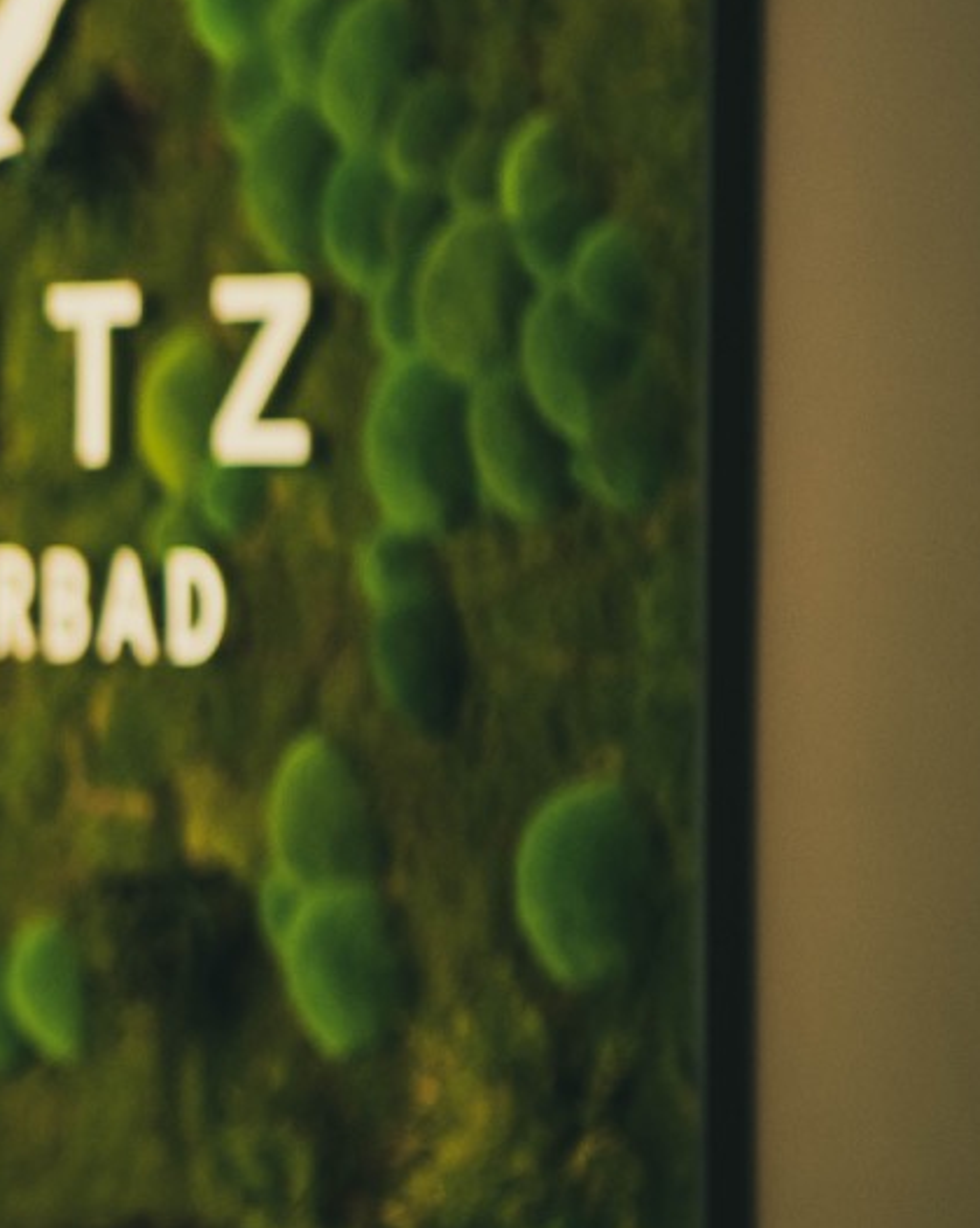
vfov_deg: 7.7
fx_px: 9074
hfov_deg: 6.0
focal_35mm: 250
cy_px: 867
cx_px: -1104
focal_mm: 70
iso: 640
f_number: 3.2
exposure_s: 1/160
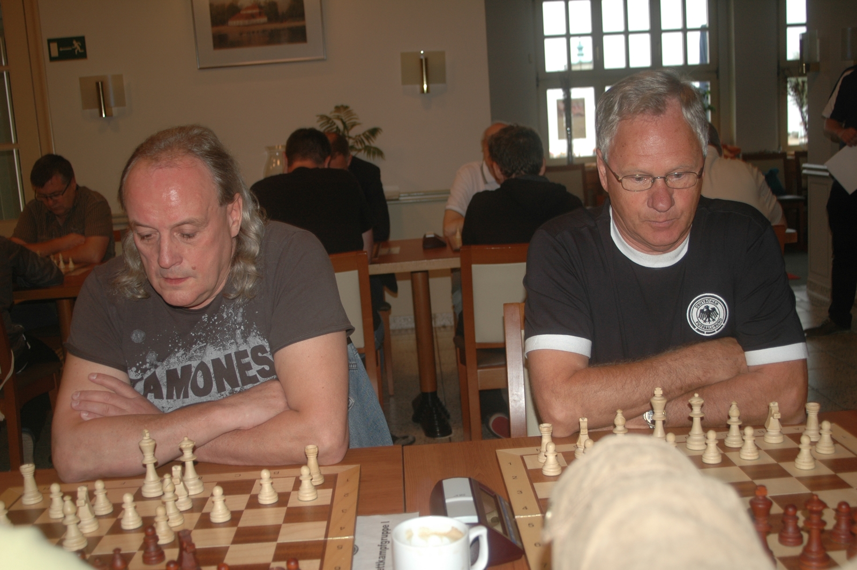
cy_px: 285
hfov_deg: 49.6
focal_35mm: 39
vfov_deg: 34.2
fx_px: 928
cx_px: 428
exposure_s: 1/60
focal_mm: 26
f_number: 4.2
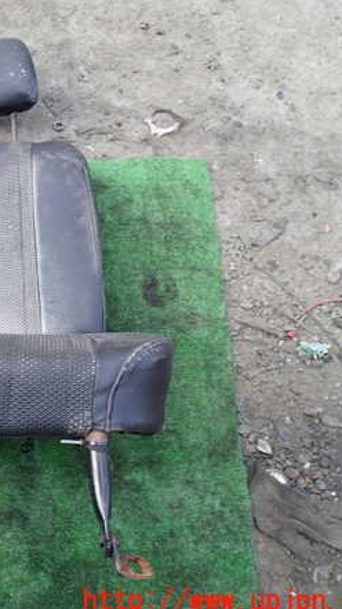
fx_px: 598
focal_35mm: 37
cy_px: 309
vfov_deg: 54.0
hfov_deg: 29.3
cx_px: -19
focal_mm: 4.5
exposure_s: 1/200
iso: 100
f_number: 2.8
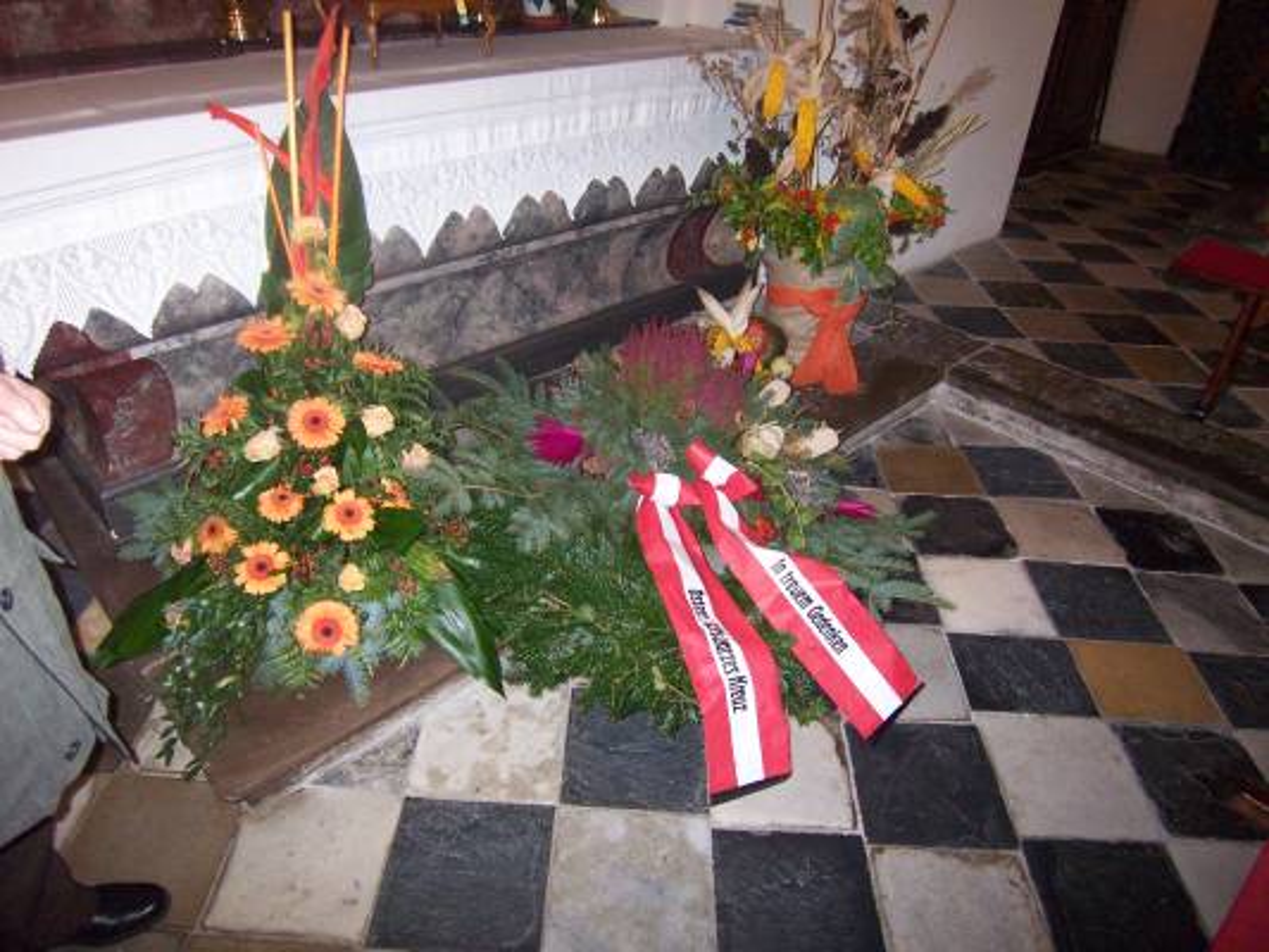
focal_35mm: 23
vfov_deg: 58.9
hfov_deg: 73.9
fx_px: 843
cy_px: 476
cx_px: 634
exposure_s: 1/30
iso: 200
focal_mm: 3.8
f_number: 2.8
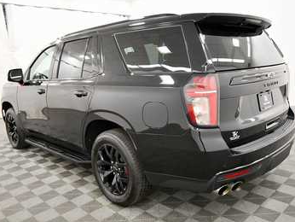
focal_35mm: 30
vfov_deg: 46.8
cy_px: 111
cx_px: 146
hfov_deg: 59.9
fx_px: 256
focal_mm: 18
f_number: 5.6
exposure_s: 1/125
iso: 2500
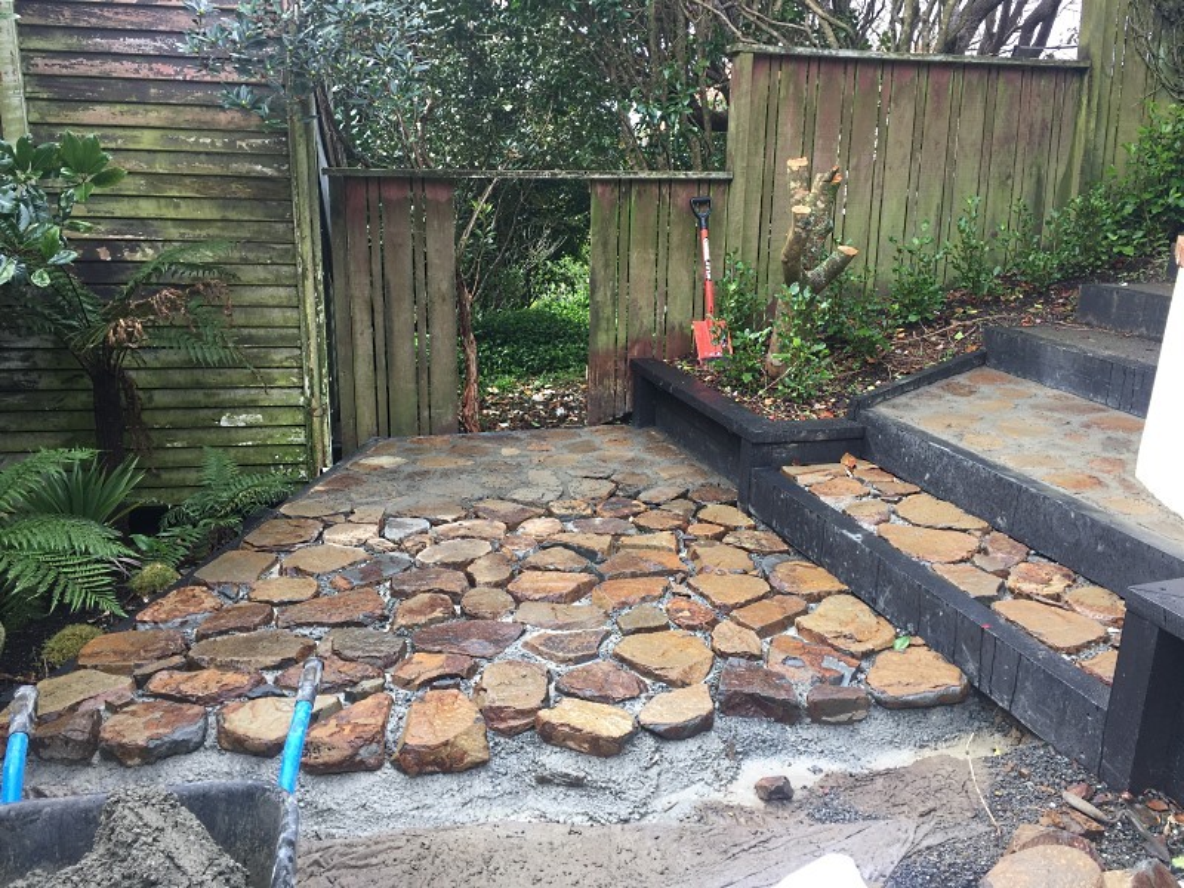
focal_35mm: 29
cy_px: 444
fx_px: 992
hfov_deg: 61.7
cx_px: 592
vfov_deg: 48.2
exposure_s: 1/178
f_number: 2.2
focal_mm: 4.15
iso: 32
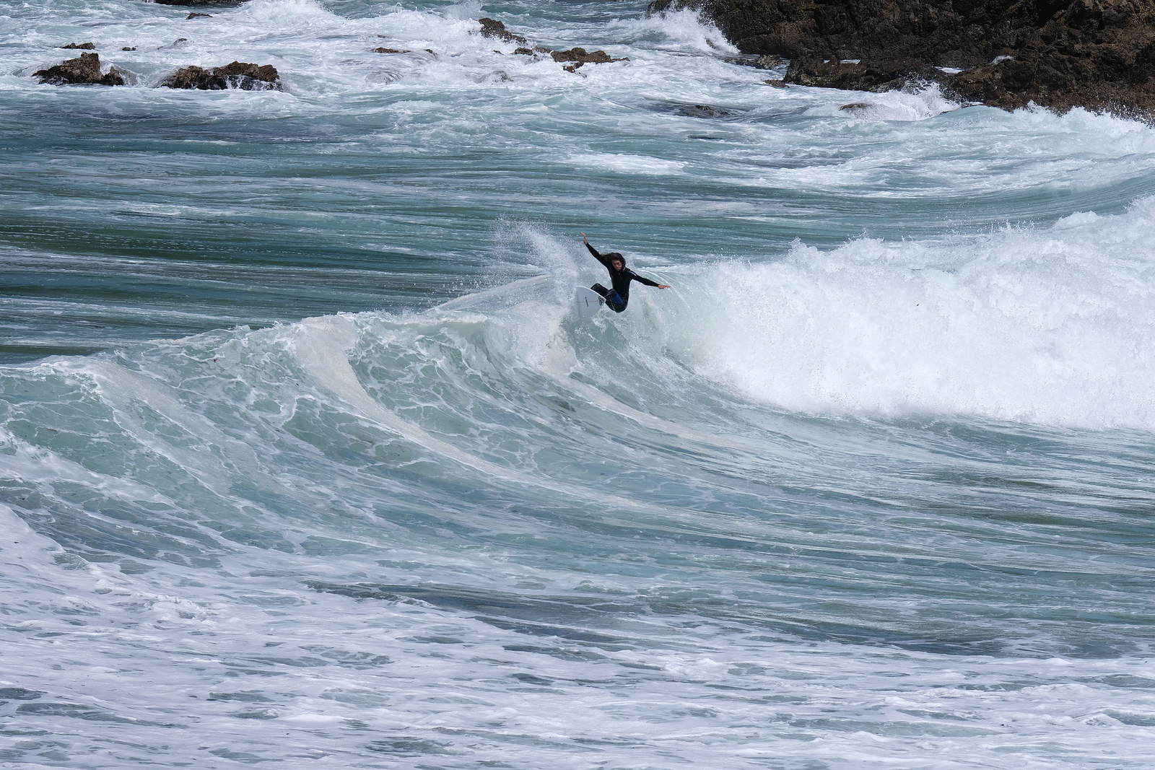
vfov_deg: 3.6
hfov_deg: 5.3
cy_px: 385
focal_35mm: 387
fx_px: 12416
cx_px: 578
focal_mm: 258
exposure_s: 1/2500
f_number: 6.3
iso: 250
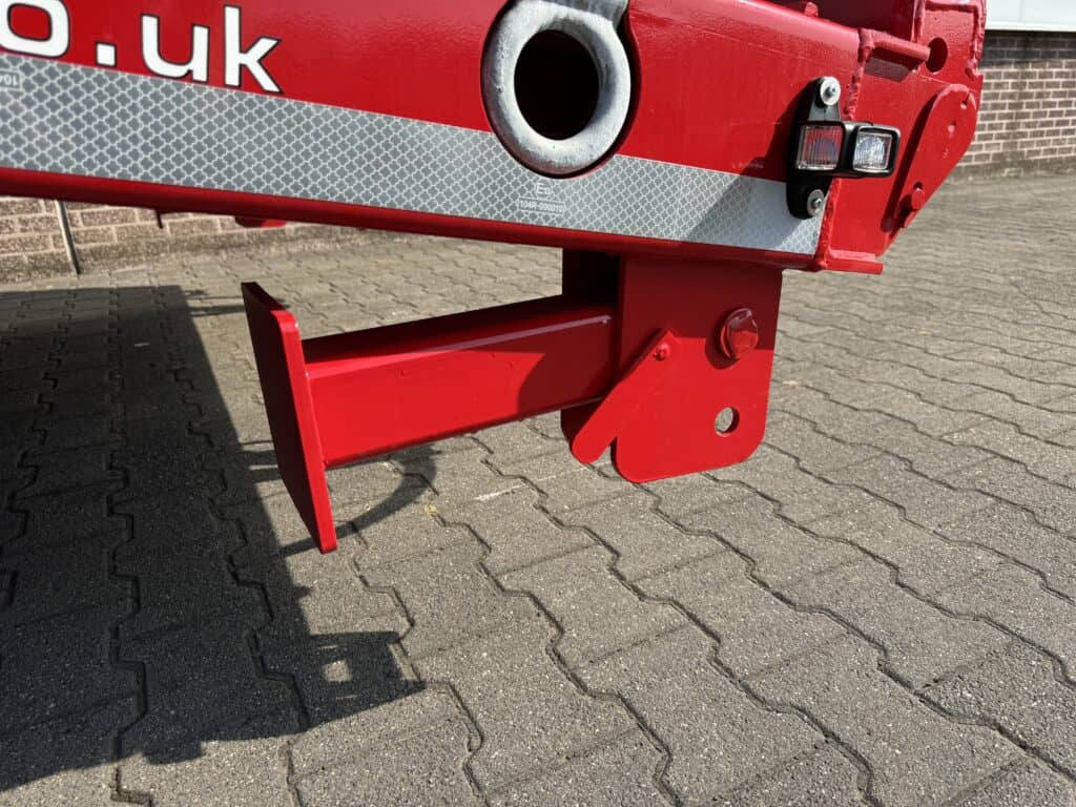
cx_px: 538
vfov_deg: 56.8
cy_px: 404
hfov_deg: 71.6
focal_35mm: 24
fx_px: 746
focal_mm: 6.76
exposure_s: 1/2331
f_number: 1.78
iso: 80
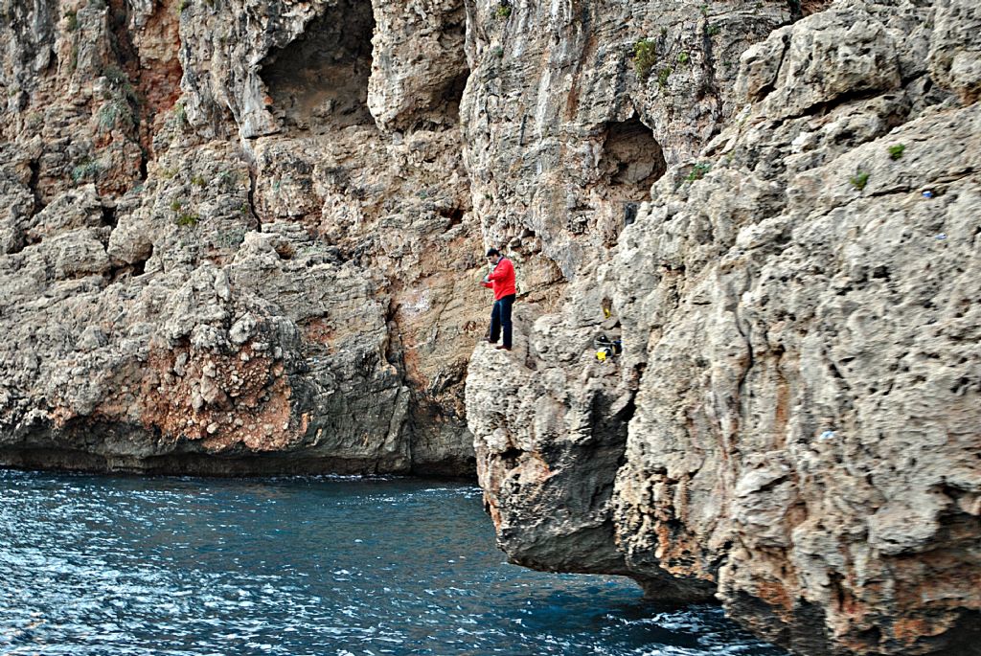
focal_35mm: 82
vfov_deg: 16.6
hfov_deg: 24.6
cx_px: 490
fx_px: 2250
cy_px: 328
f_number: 5.6
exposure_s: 1/15
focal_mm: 55
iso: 200
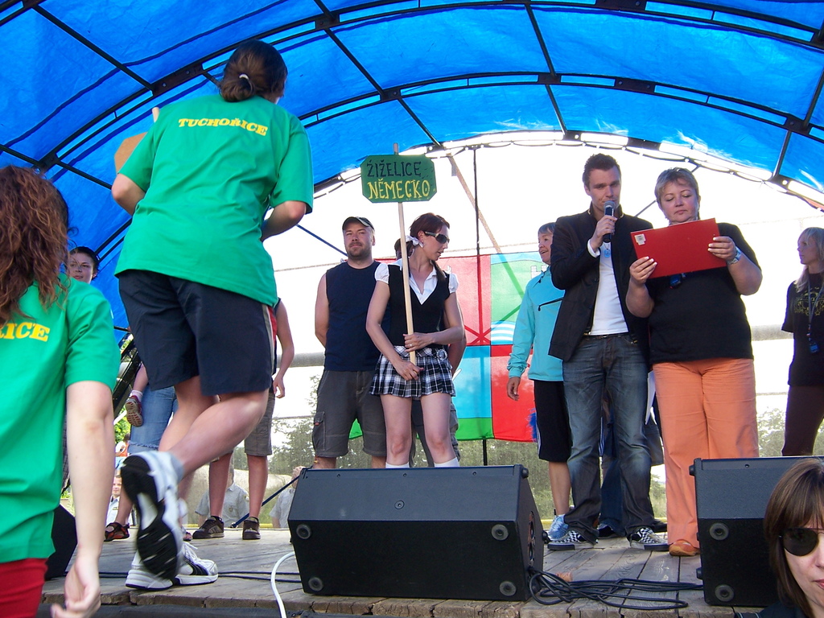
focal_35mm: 33
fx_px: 786
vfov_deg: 42.9
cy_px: 309
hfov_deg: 55.4
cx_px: 412
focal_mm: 5.5
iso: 80
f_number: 3.4
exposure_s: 1/90
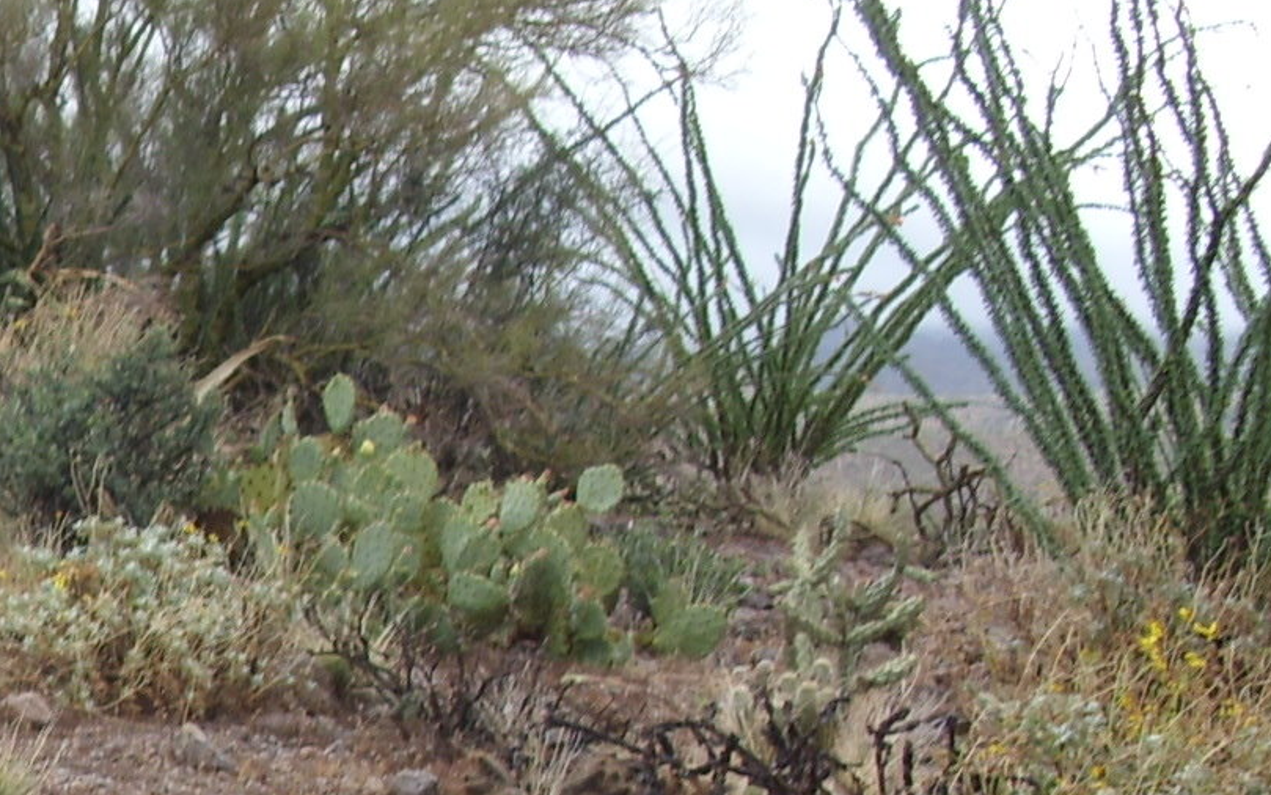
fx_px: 4469
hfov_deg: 14.9
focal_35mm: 129
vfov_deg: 9.9
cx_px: -680
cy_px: 1169
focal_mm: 6.3
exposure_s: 1/284
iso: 50
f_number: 2.8
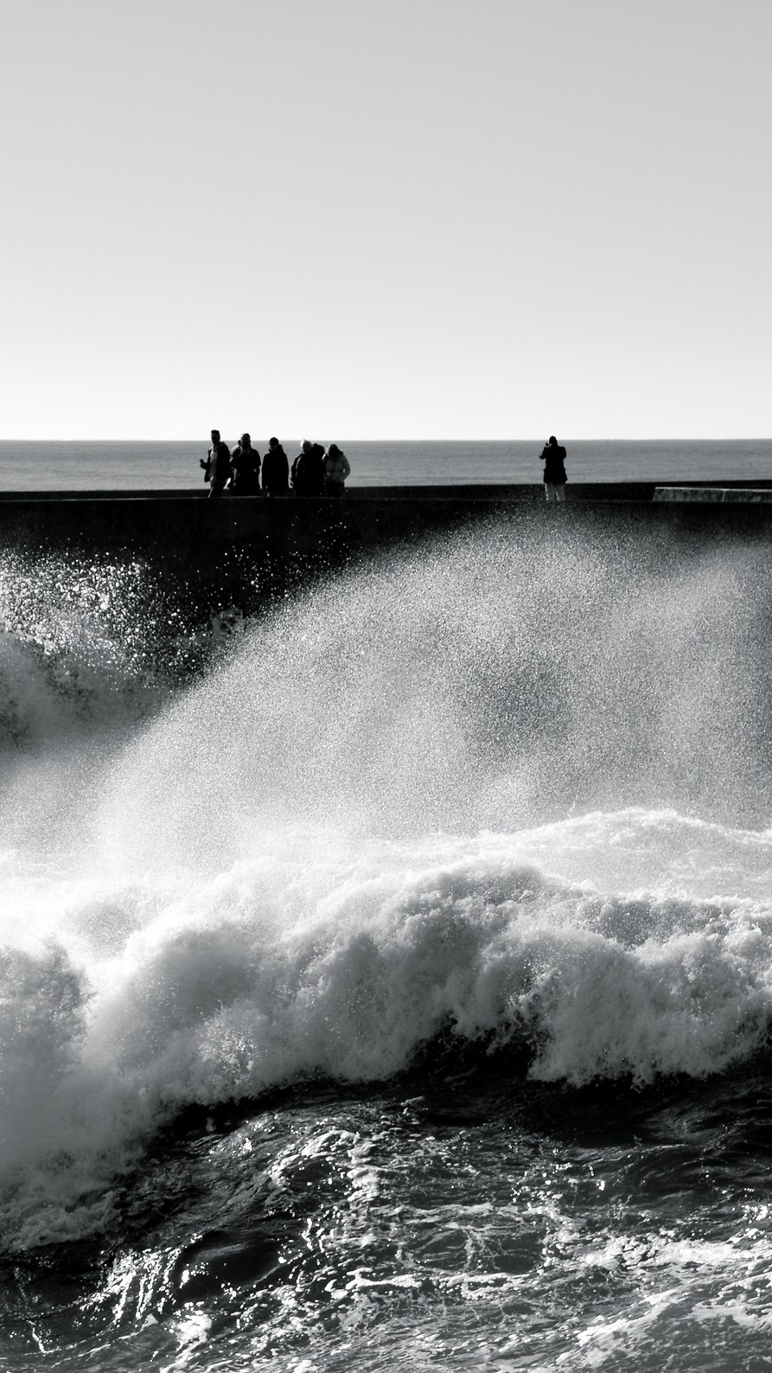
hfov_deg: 10.6
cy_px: 686
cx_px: 236
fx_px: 4150
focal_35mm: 114
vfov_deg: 18.8
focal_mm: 48
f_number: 11
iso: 200
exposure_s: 1/500
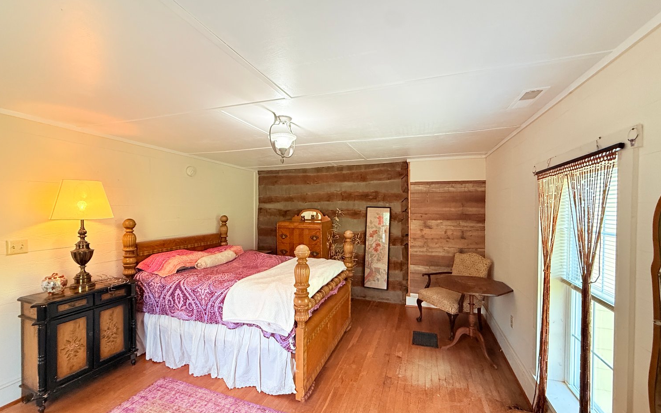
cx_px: 330
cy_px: 214
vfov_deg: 74.8
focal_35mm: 15
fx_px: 270
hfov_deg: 101.5
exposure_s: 1/120
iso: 400
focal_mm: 2.22
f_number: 2.2
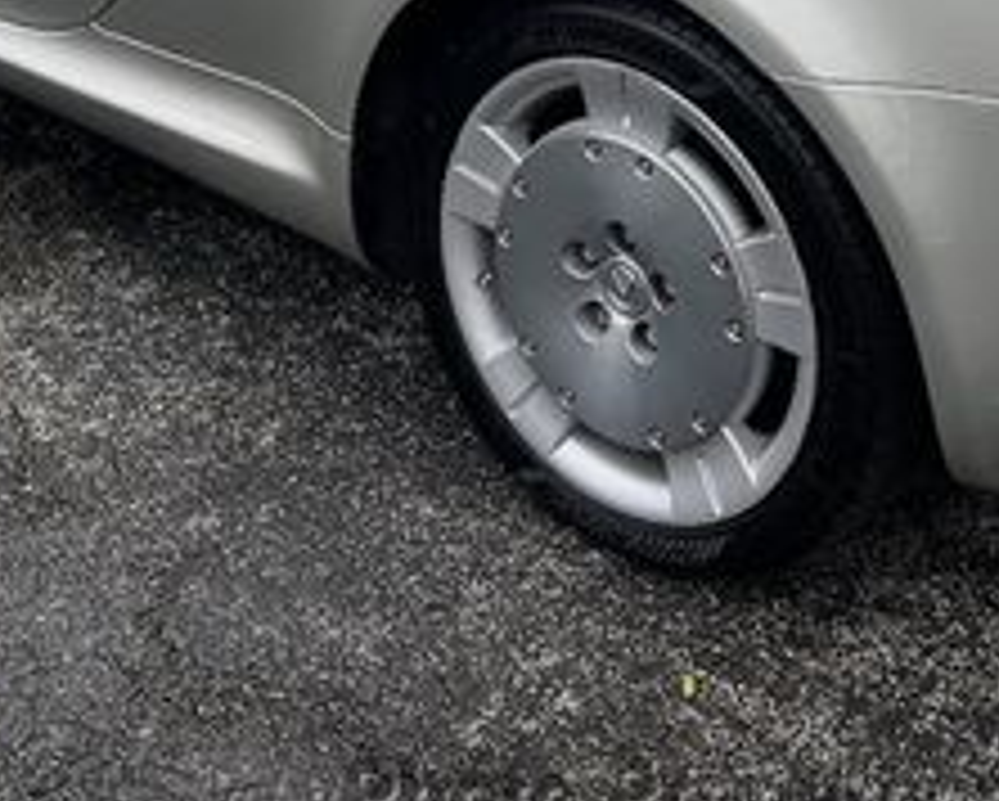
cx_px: 657
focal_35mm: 73
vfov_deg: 19.6
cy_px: -189
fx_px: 2160
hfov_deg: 25.9
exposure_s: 1/1326
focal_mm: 5.7
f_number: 1.5
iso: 50
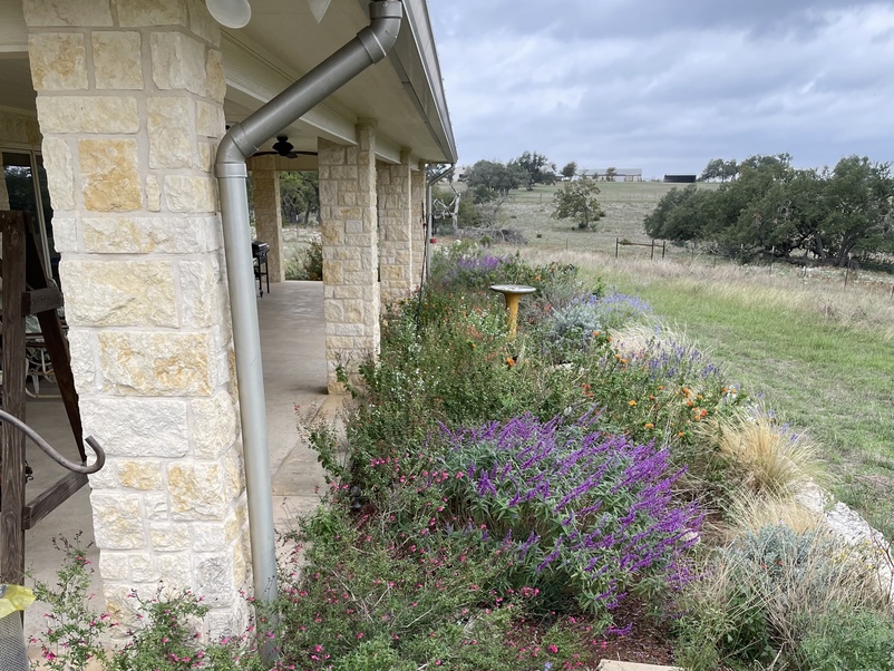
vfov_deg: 39.2
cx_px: 445
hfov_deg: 52.6
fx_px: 904
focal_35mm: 35
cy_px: 531
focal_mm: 4.2
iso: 32
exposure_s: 1/707
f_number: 1.6
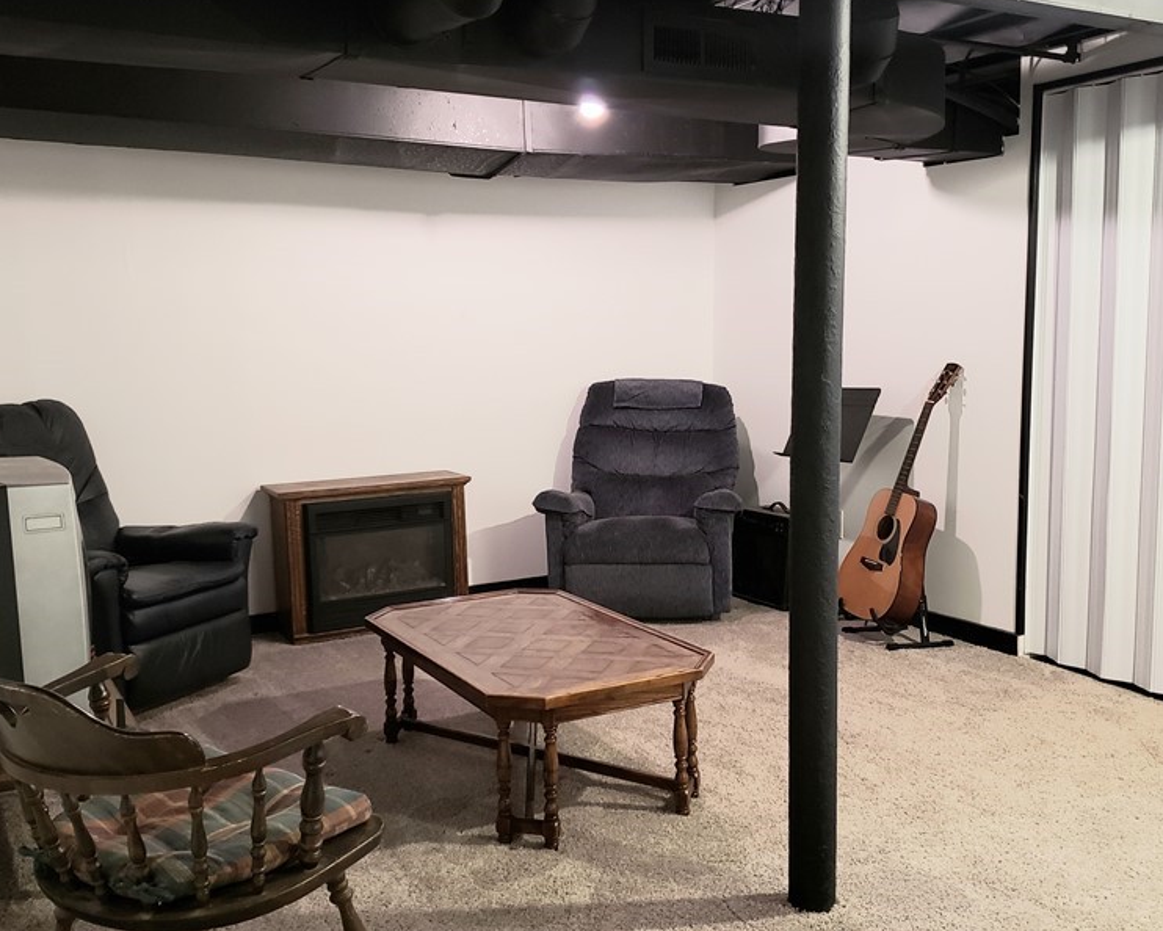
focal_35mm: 35
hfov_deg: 51.4
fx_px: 1205
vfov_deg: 42.2
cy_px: 506
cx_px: 652
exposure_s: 1/17
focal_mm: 4.3
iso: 250
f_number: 1.5
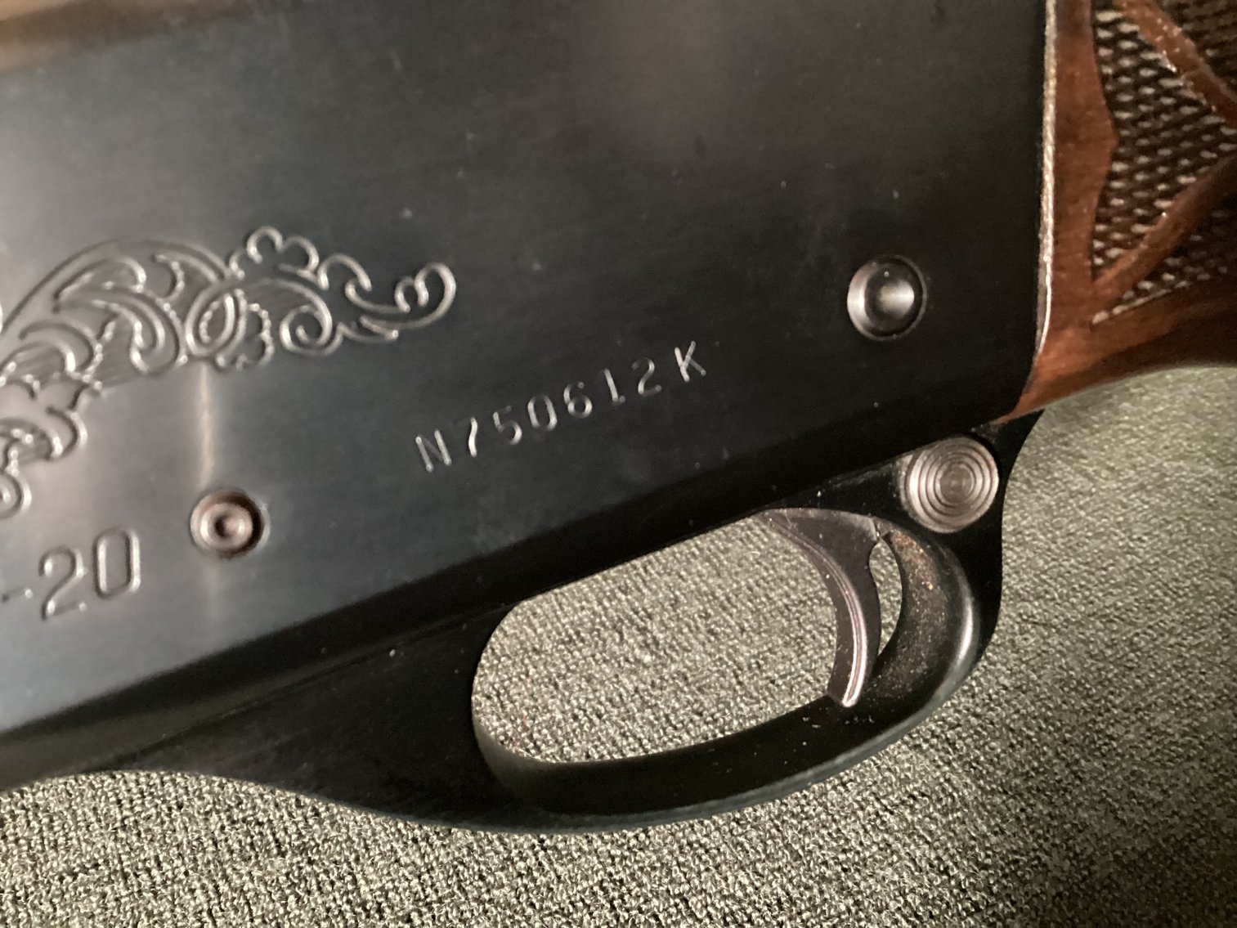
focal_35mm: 31
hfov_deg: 58.3
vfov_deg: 45.4
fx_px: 1108
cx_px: 618
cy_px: 464
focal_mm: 3.3
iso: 800
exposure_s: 1/15
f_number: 2.4
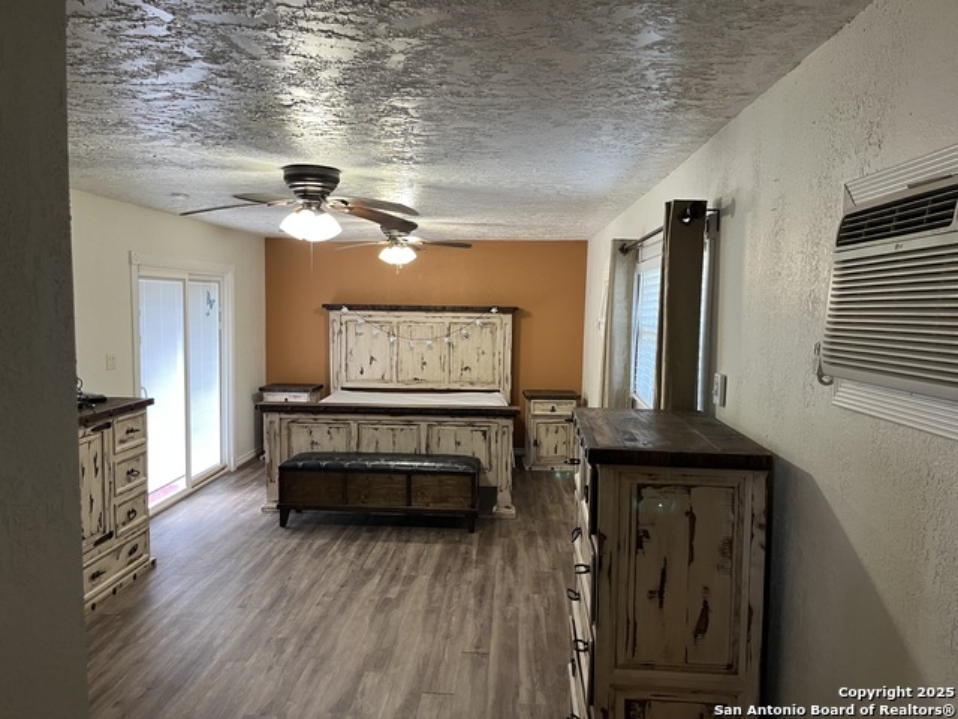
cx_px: 479
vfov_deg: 53.1
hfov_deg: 67.3
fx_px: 720
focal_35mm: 26
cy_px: 360
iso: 160
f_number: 1.6
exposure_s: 1/60
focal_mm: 5.1
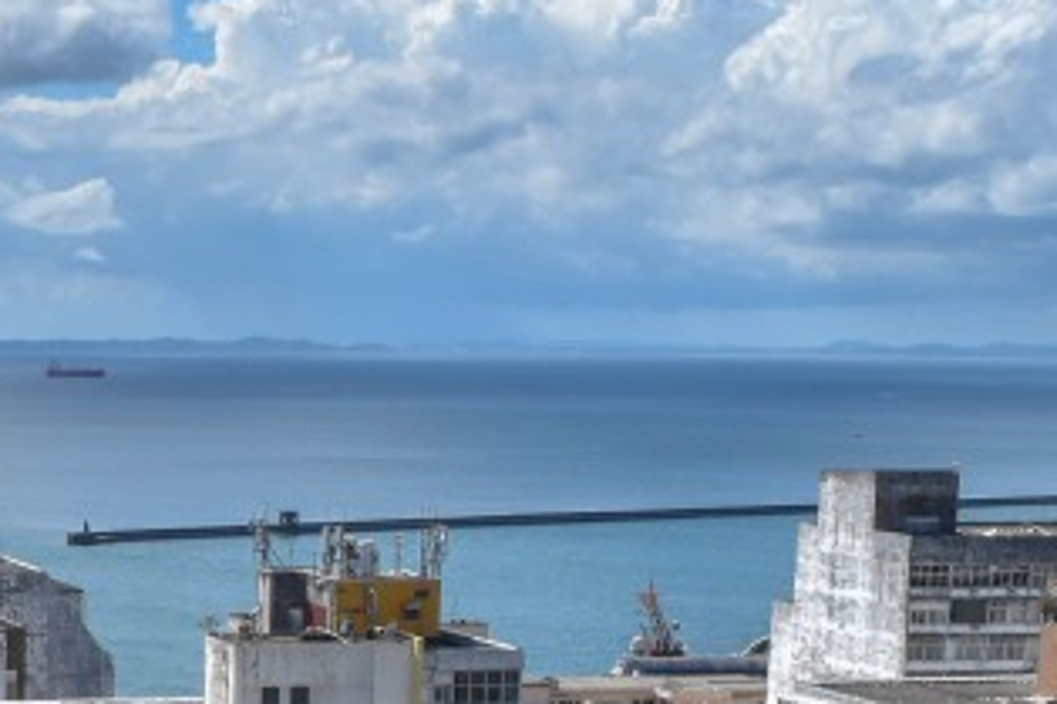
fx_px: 2729
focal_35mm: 93
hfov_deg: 20.5
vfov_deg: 14.1
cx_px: -219
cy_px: 930
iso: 400
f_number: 7.1
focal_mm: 18
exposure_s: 1/2000
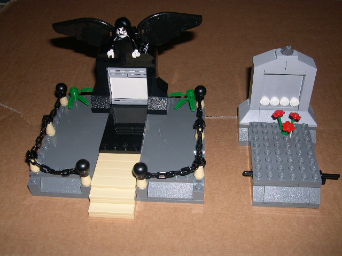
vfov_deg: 37.7
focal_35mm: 38
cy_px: 128
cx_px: 171
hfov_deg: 49.0
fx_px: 375
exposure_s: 1/60
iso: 100
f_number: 7.6
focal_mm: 8
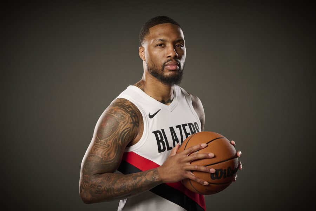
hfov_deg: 18.6
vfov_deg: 12.5
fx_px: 965
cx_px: 158
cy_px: 106
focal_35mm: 110
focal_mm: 110
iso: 640
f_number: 5.6
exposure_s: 1/200
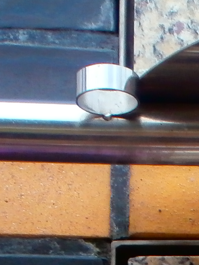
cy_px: 504
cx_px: 456
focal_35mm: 254
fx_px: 1948
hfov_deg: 5.7
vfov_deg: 7.5
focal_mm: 8.29
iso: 125
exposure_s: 1/80
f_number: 4.2
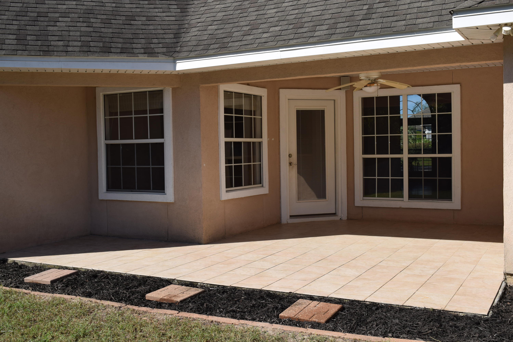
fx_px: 577
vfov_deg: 33.0
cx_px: 256
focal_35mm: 40
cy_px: 171
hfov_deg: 47.9
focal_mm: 27
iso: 100
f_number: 11
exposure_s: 1/200
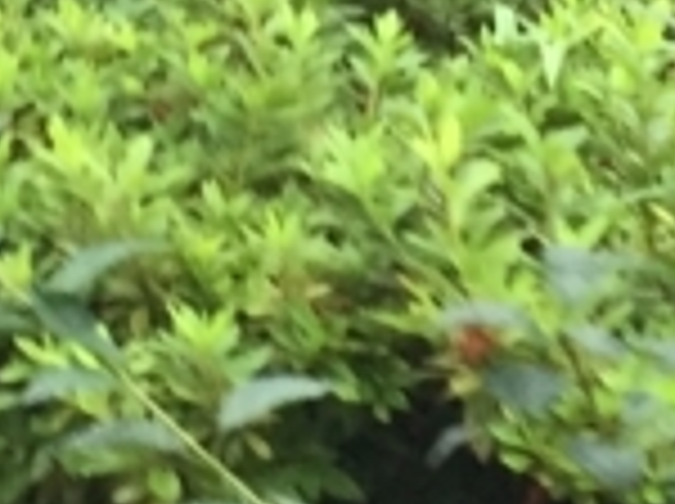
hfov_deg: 10.0
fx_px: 3855
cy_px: 140
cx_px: 621
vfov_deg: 7.5
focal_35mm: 198
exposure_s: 1/30
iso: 125
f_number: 2.2
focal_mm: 4.15
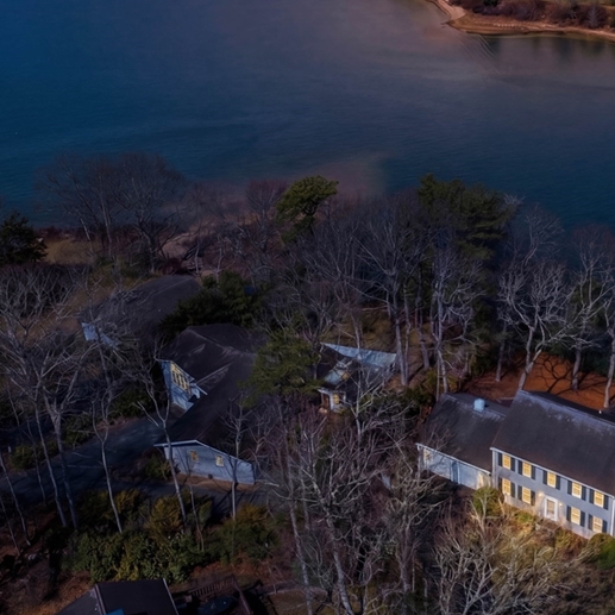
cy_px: 221
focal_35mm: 42
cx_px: 521
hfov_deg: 38.0
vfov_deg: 39.7
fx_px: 844
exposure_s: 1/1600
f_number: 2.8
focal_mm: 12.29
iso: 120
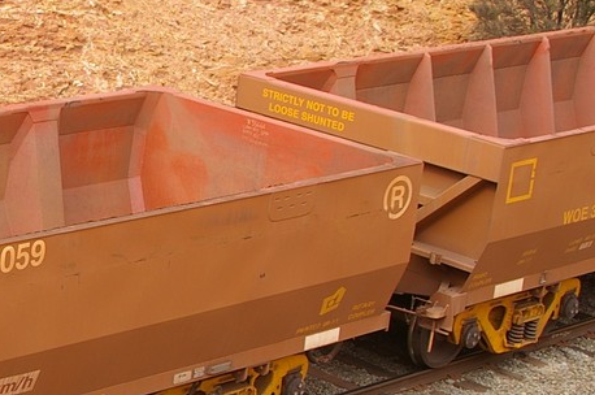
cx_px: -223
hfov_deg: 17.4
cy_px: 293
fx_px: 1799
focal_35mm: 109
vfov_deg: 12.5
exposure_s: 1/250
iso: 200
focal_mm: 26
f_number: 8
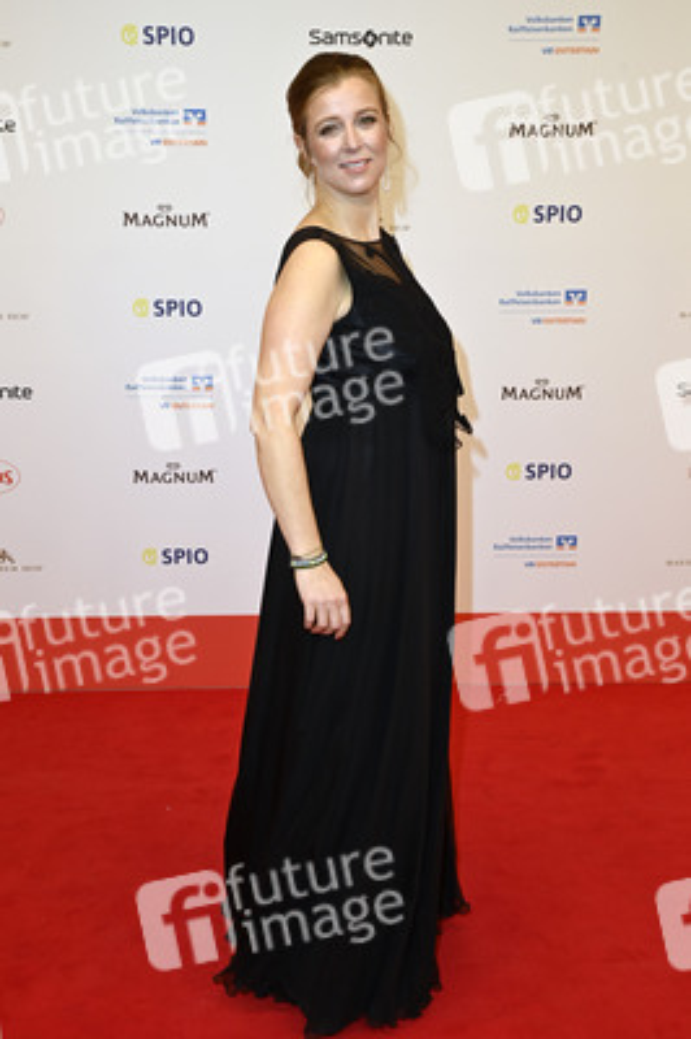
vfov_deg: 44.5
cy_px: 520
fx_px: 1269
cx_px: 346
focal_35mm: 44
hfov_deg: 30.5
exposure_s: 1/200
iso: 640
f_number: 7.1
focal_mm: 44
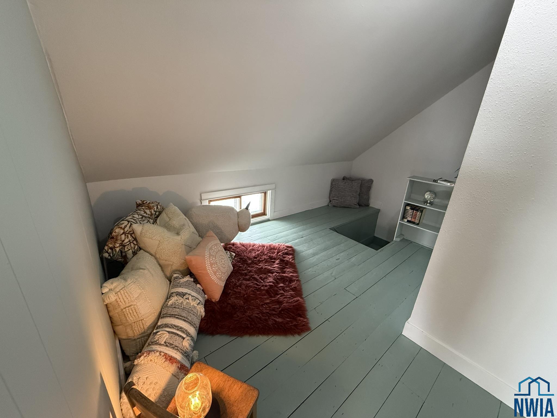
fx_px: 225
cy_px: 209
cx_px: 278
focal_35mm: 14
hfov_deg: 102.1
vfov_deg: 85.7
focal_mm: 2.22
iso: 640
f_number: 2.2
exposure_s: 1/120
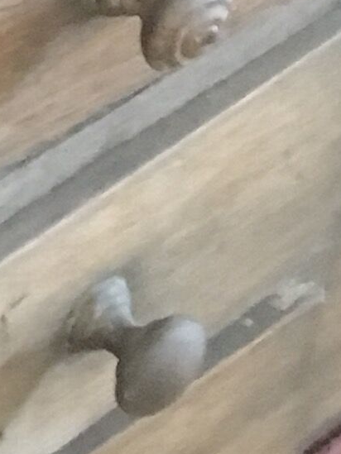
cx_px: -700
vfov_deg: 8.8
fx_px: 2797
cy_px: -416
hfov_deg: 6.4
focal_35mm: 213
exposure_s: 1/17
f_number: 2.2
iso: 400
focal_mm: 4.15
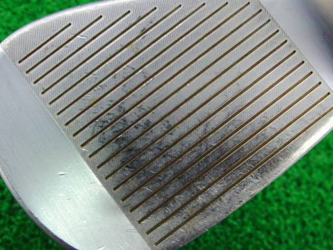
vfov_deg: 30.3
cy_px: 130
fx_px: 462
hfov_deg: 39.4
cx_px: 126
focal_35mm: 48
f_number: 3.6
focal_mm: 6.42
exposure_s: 1/30
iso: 400
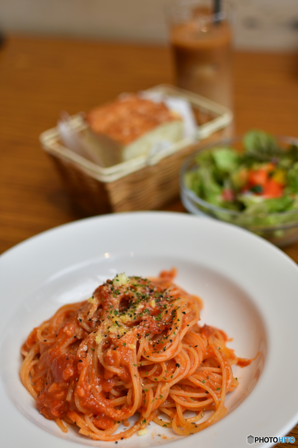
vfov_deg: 37.9
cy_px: 224
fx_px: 652
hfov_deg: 25.8
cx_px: 149
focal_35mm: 52
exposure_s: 1/90
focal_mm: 35
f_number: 2.4
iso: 100
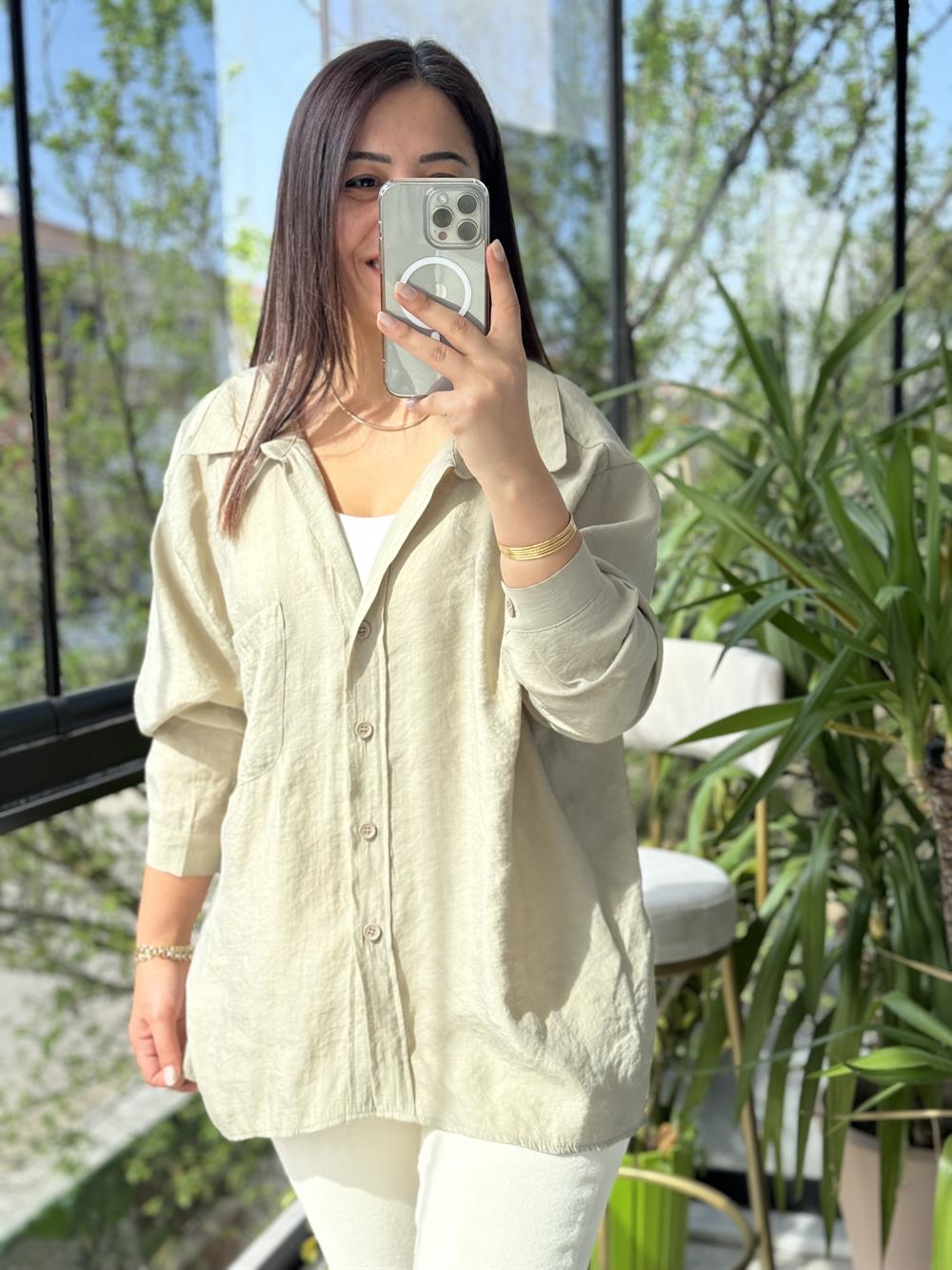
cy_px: 635
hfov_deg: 30.3
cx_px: 476
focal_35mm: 48
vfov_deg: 39.7
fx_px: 1760
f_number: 1.78
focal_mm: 6.86
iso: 64
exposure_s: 1/464
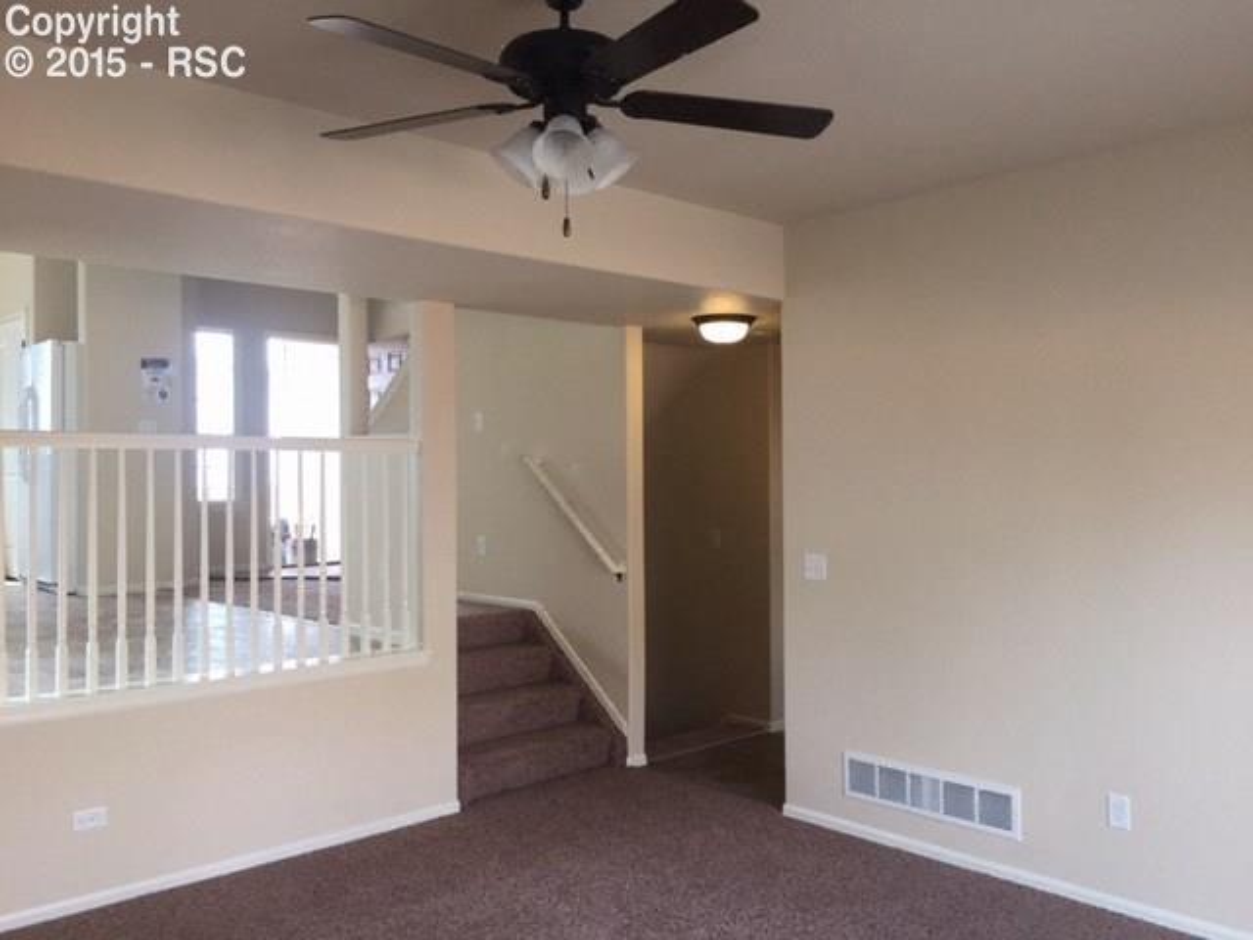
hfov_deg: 61.7
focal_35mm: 29
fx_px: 1050
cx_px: 626
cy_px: 470
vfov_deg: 48.2
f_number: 2.2
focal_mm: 4.15
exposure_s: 1/60
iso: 40
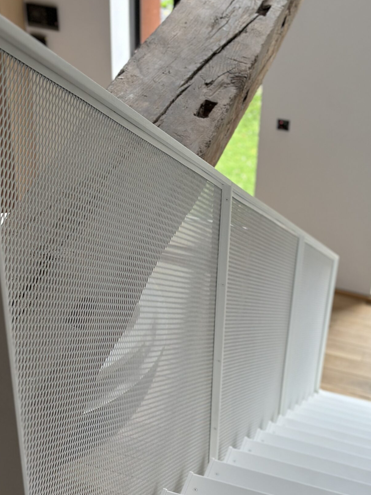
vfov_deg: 25.6
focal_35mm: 76
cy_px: 280
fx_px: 1086
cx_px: 167
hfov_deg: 19.4
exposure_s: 1/164
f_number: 1.78
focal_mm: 6.86
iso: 125
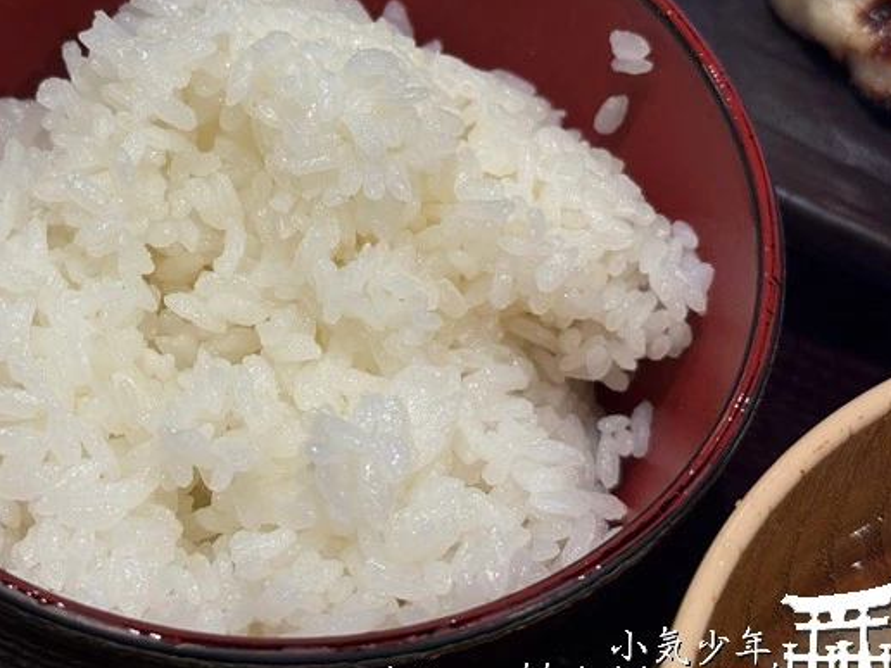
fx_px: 1725
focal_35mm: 67
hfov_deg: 28.8
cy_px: 240
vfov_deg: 21.9
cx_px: 288
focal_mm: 6.76
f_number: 1.78
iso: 64
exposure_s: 1/60
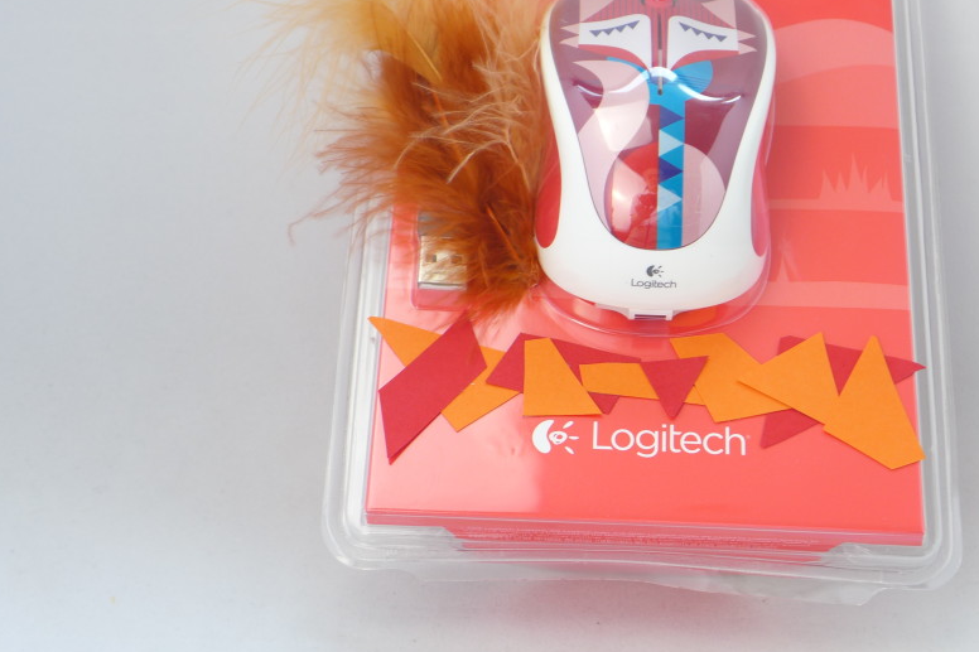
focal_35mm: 66
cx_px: 599
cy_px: 250
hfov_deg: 30.4
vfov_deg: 20.6
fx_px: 1794
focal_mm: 9.8
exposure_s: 1/100
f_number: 2
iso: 80
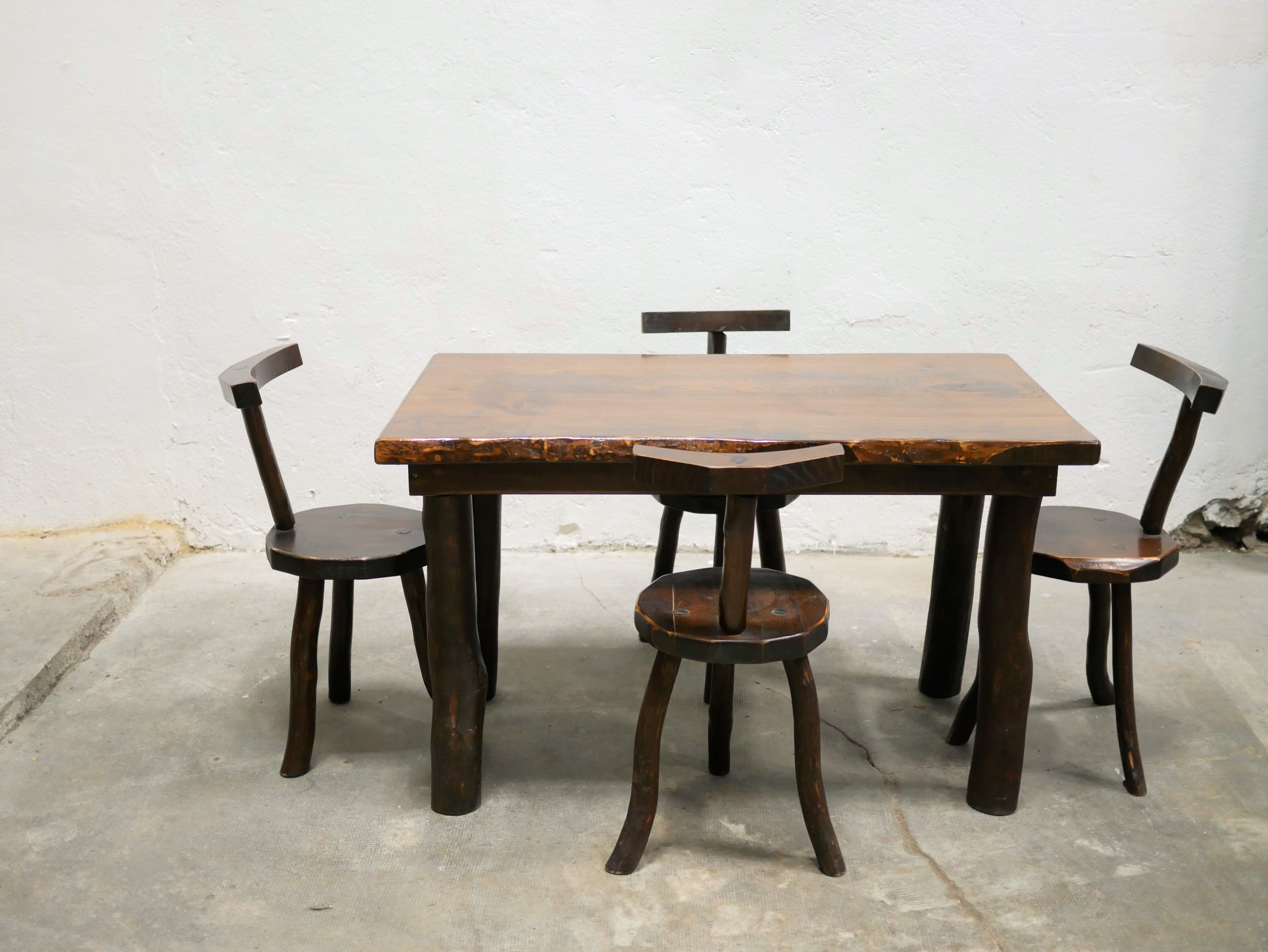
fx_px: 1466
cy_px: 476
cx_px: 634
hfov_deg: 46.8
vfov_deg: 36.0
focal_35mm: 40
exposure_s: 1/60
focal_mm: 20
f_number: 1.7
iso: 800
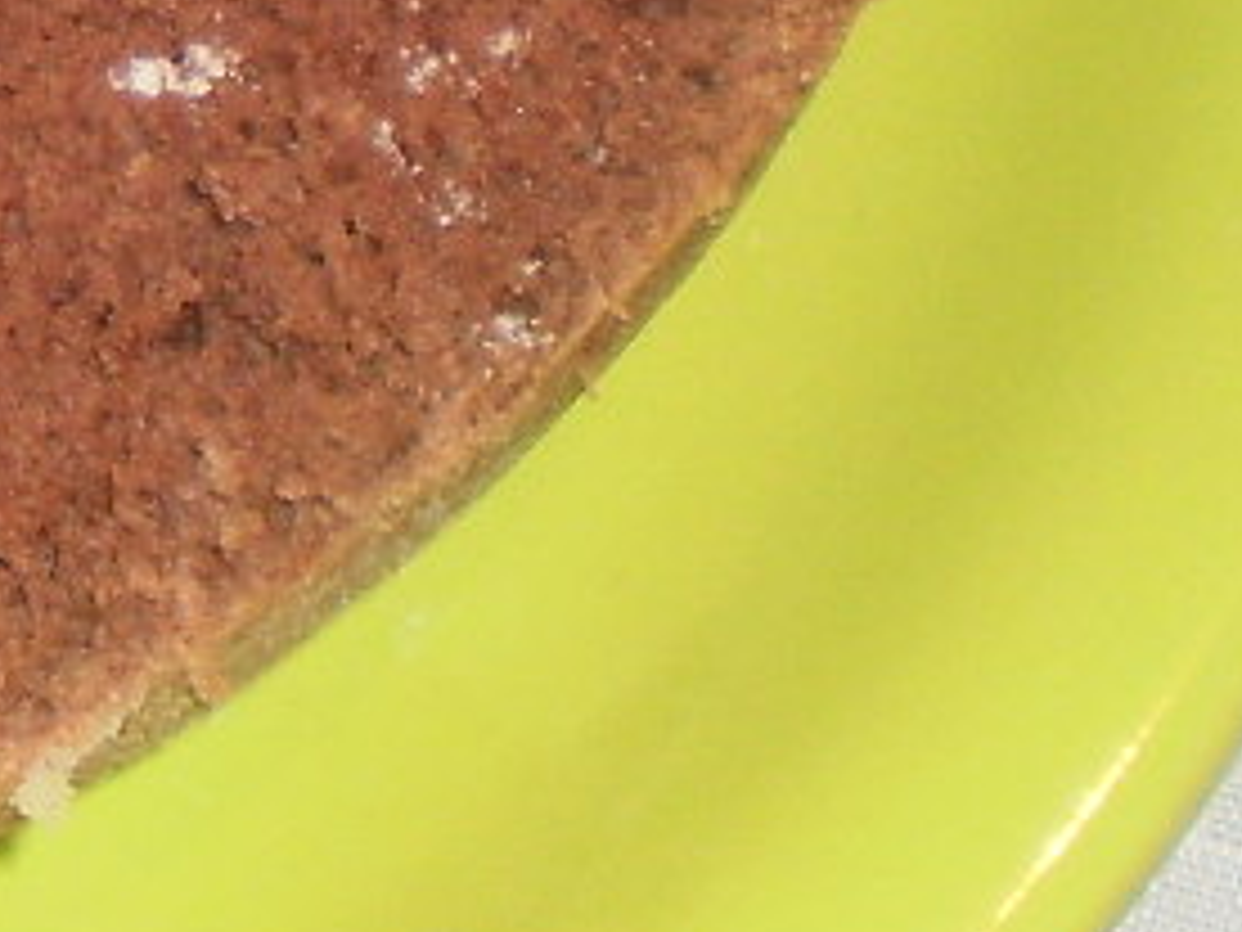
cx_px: -963
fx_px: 5992
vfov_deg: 8.6
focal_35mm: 167
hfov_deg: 11.1
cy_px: -693
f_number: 3.1
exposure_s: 1/30
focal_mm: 6.3
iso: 125
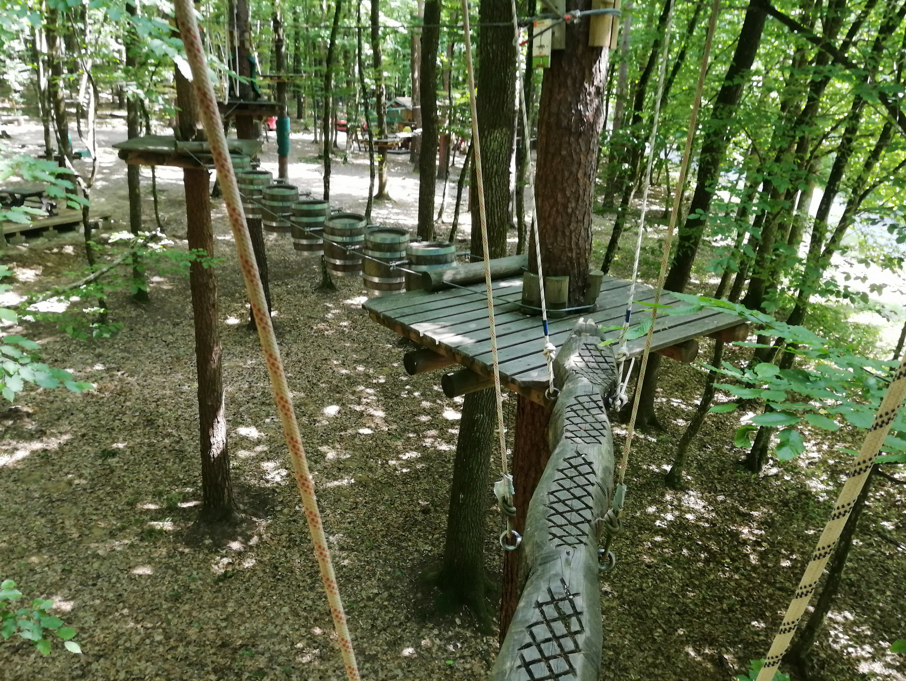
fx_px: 707
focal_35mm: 27
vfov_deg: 51.4
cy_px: 340
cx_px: 453
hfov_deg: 65.3
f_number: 1.8
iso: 200
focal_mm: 3.95
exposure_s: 1/100
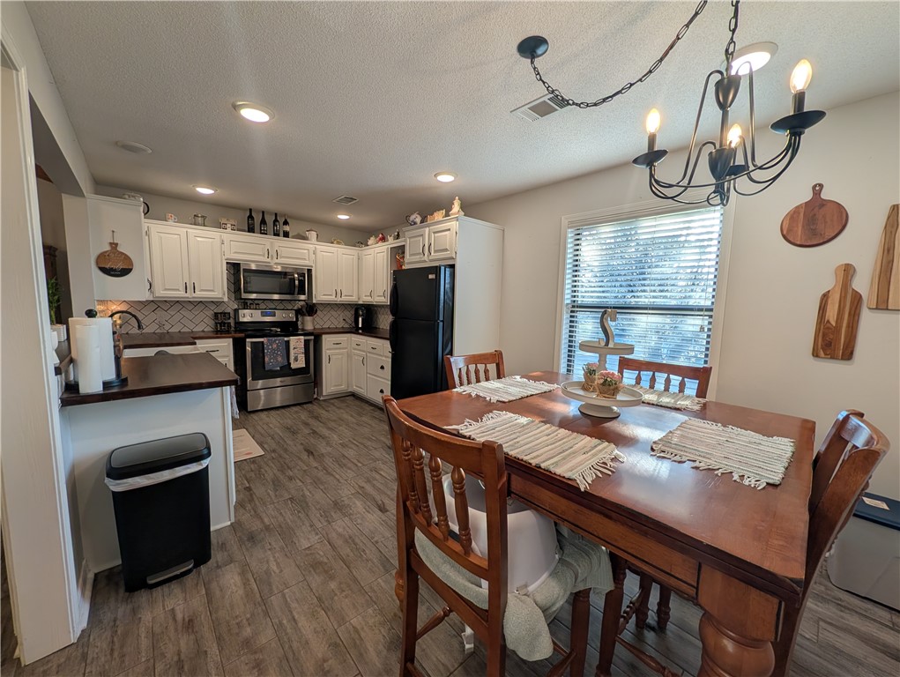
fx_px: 312
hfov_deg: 110.5
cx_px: 450
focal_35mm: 12
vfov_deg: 94.6
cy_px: 338
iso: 49
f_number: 1.7
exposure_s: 1/190
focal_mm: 2.02
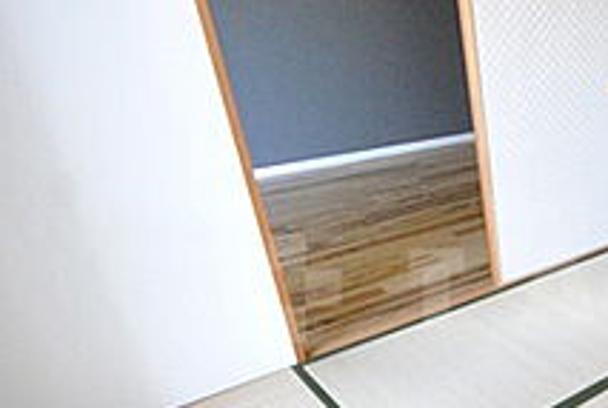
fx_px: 609
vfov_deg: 36.5
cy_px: 288
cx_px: 662
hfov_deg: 42.3
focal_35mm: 36
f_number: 4.5
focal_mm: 8
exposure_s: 1/40
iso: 1600
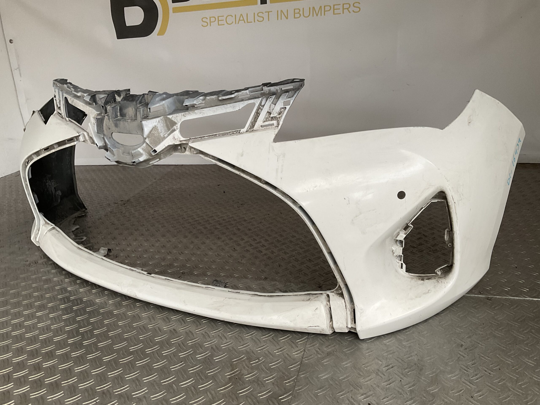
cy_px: 202
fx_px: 452
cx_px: 270
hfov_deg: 61.7
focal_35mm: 29
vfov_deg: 48.2
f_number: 1.8
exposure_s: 1/50
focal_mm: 3
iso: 64
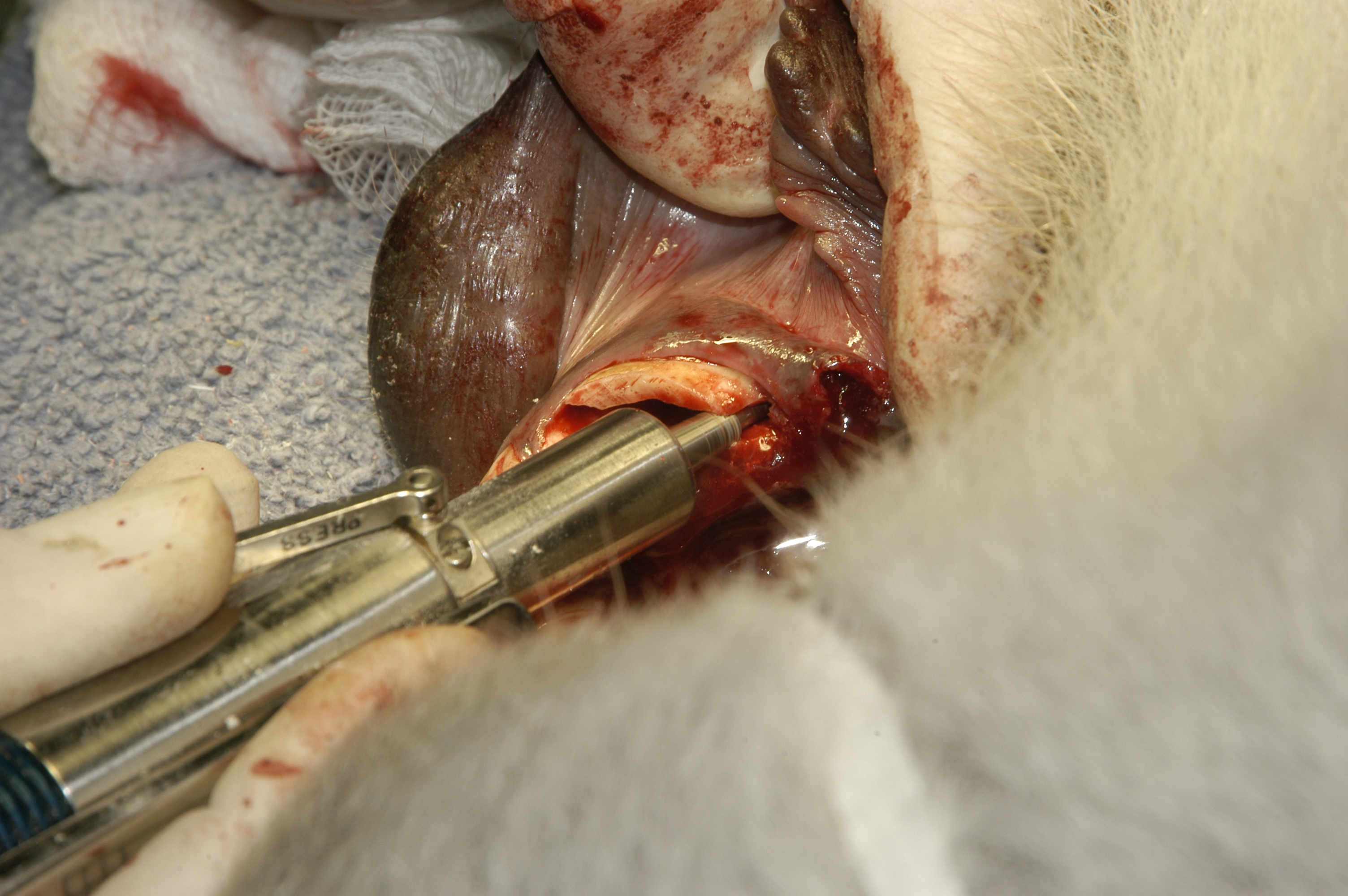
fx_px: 6734
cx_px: 674
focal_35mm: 180
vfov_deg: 7.6
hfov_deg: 11.4
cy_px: 448
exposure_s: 1/180
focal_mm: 120
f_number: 13
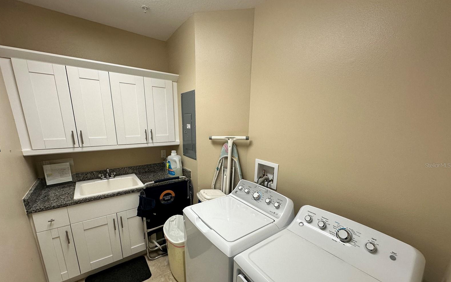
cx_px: 224
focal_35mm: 15
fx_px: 184
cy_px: 165
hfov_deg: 101.5
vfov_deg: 74.2
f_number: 2.2
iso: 160
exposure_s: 1/120
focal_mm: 2.22
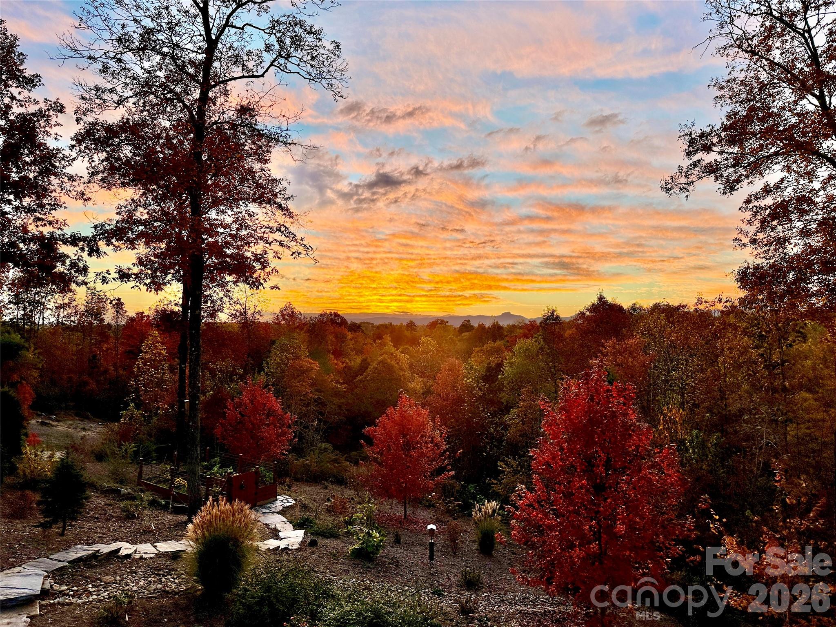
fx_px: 580
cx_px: 418
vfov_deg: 56.8
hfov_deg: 71.6
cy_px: 314
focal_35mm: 24
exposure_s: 1/129
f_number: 1.78
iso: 64
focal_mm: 6.86
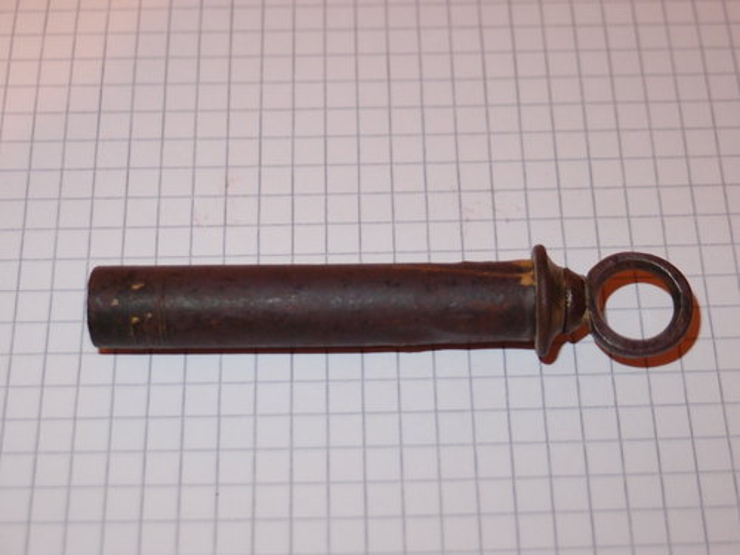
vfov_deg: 24.4
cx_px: 370
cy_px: 278
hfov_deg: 32.2
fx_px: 1283
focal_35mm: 60
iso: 250
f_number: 2.1
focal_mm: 12.88
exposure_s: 1/60
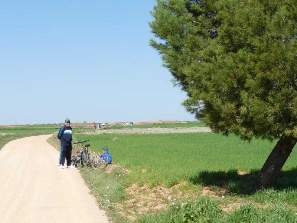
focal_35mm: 89
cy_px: 112
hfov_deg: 22.0
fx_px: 764
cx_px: 148
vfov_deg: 16.6
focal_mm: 11.1
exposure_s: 1/400
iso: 100
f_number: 5.6
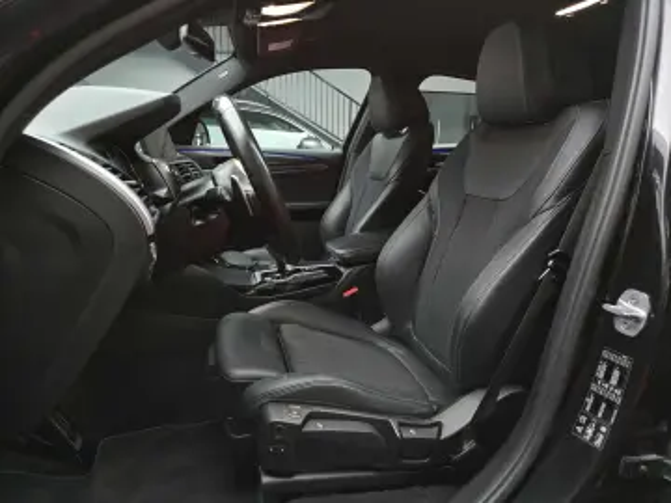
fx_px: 446
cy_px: 252
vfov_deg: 58.9
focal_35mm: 23
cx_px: 336
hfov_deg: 73.9
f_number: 1.8
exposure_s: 1/100
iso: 640
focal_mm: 5.4
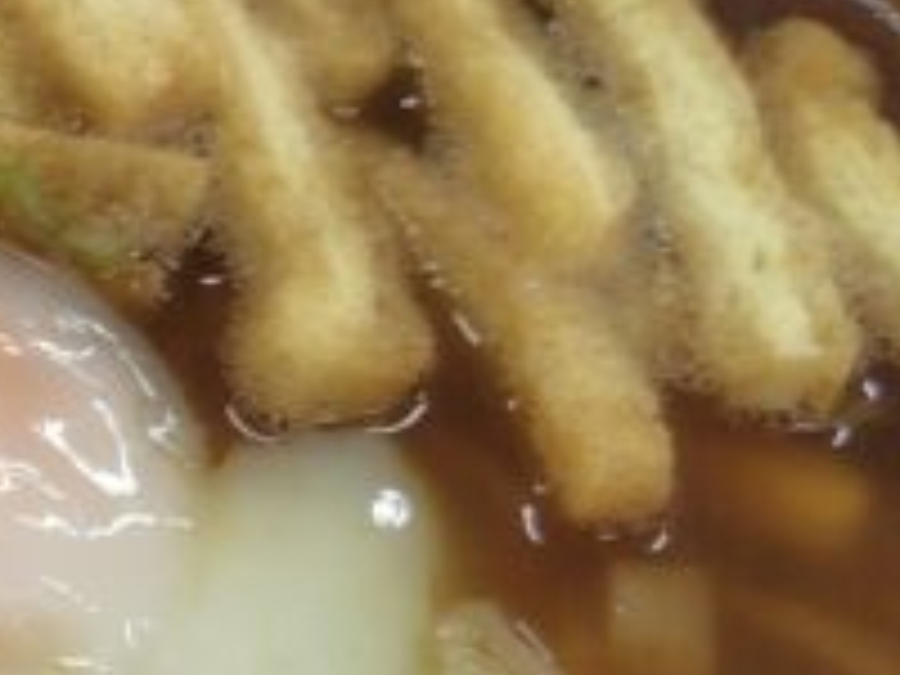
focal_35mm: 147
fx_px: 3822
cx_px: -968
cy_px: 612
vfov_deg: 10.0
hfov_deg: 11.8
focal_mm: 5.6
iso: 290
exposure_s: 1/120
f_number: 1.9
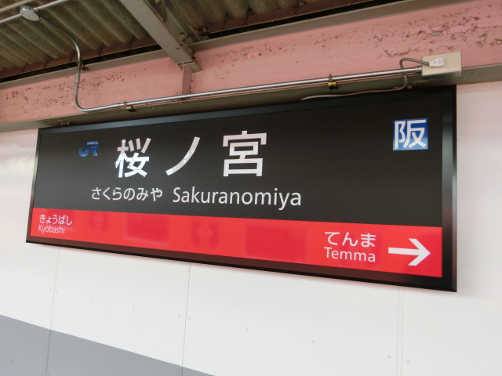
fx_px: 363
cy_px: 188
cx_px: 251
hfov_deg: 69.4
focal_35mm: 25
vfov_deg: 54.9
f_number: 3.5
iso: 250
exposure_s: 1/125
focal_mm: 4.5
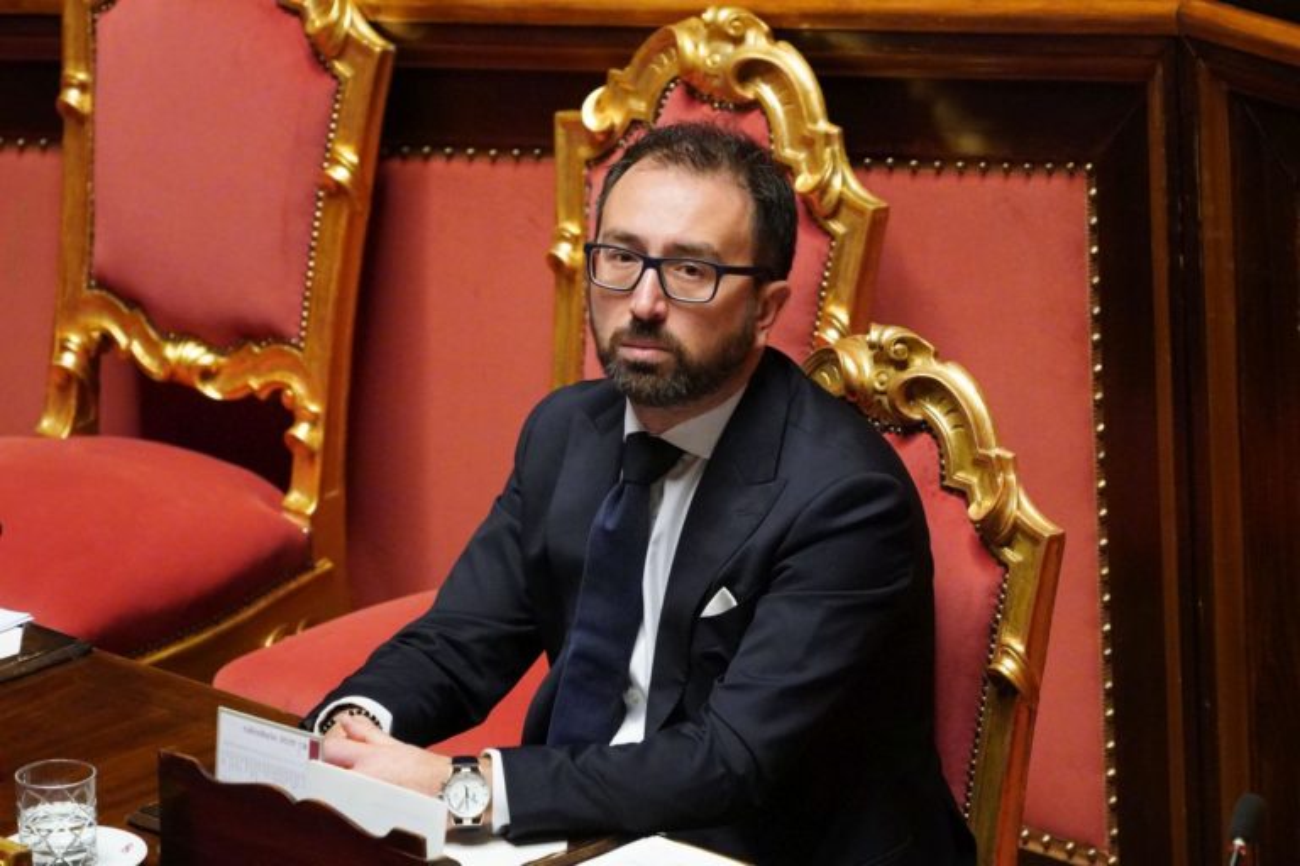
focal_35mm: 517
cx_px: 650
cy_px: 433
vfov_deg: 2.7
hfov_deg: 4.0
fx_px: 18668
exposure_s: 1/160
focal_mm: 345
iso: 10000
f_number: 5.6
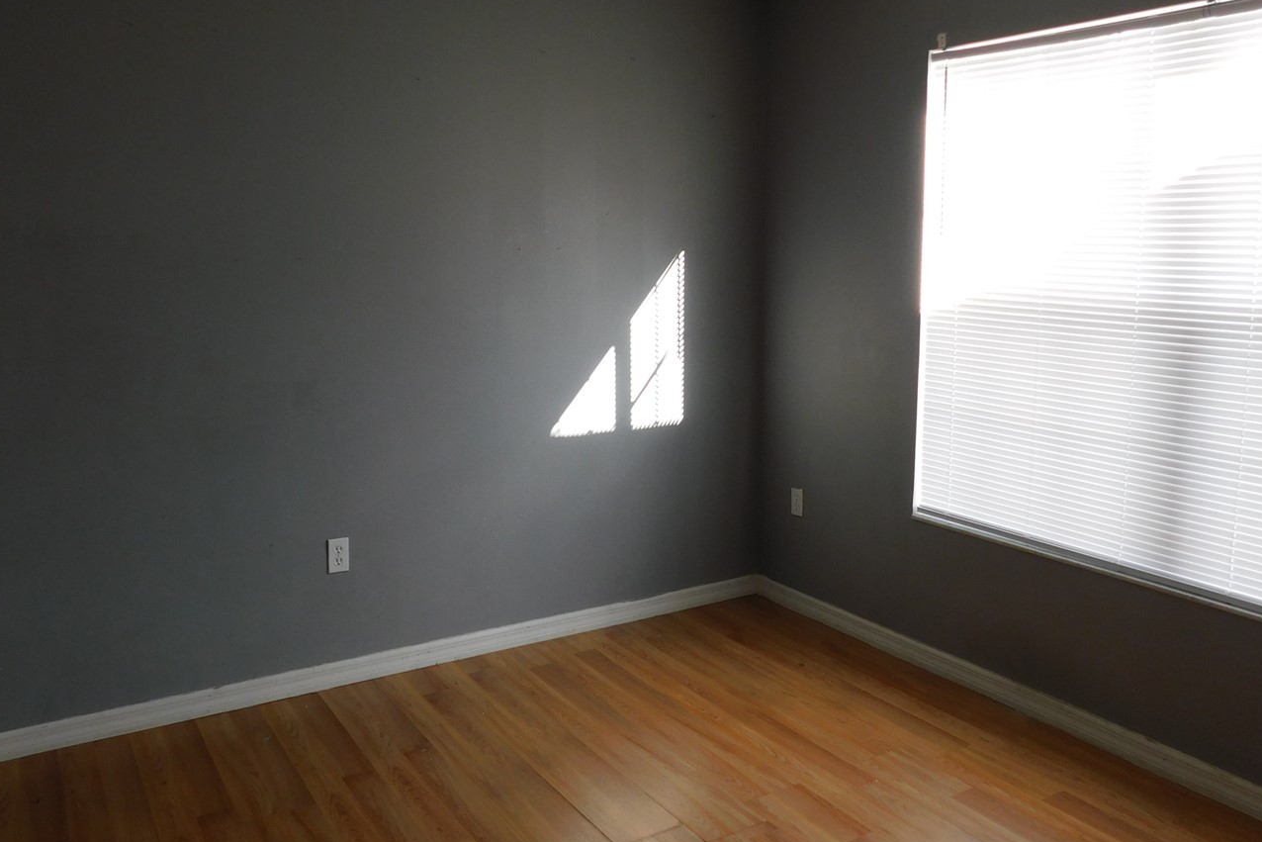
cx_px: 609
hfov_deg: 61.9
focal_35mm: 30
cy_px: 380
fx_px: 1052
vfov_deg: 43.6
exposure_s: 1/80
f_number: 3
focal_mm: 4
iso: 125
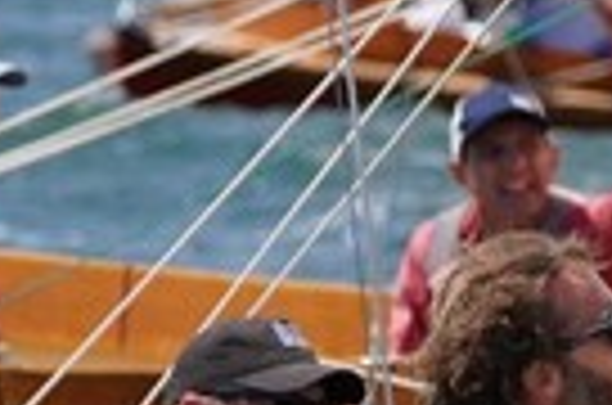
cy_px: 556
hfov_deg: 1.0
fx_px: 35668
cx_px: 936
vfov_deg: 0.7
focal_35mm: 2103
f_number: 5.6
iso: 250
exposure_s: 1/1600
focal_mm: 238
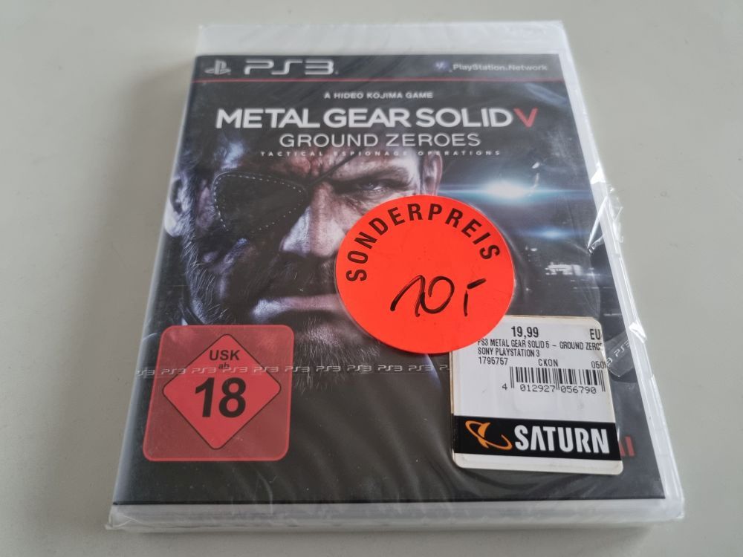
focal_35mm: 26
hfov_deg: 67.3
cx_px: 372
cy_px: 278
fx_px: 558
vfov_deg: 53.1
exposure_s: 1/50
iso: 400
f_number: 1.8
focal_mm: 5.4
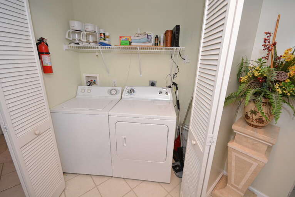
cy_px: 98
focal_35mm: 15
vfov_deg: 77.4
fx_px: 123
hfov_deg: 100.3
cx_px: 148
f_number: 7.1
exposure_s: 1/60
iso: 1000
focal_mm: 10
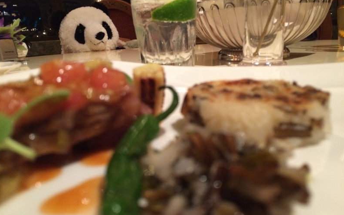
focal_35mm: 31
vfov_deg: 40.6
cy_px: 119
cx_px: 171
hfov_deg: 61.2
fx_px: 291
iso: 320
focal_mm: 4.15
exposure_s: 1/20
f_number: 2.2
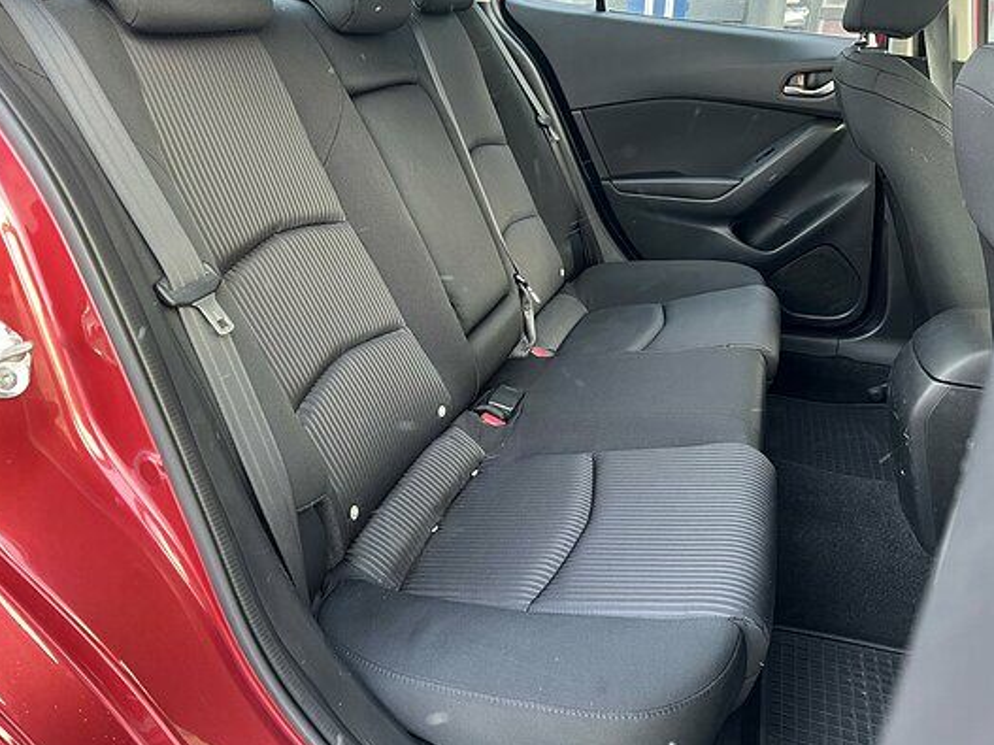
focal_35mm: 27
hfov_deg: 65.3
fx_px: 775
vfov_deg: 51.3
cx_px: 504
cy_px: 368
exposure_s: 1/61
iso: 125
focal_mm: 5.7
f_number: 1.5
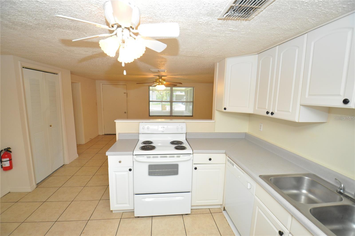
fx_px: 148
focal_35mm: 15
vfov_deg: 77.2
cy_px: 118
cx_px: 178
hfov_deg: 100.5
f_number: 4
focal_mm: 10
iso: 800
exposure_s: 1/60
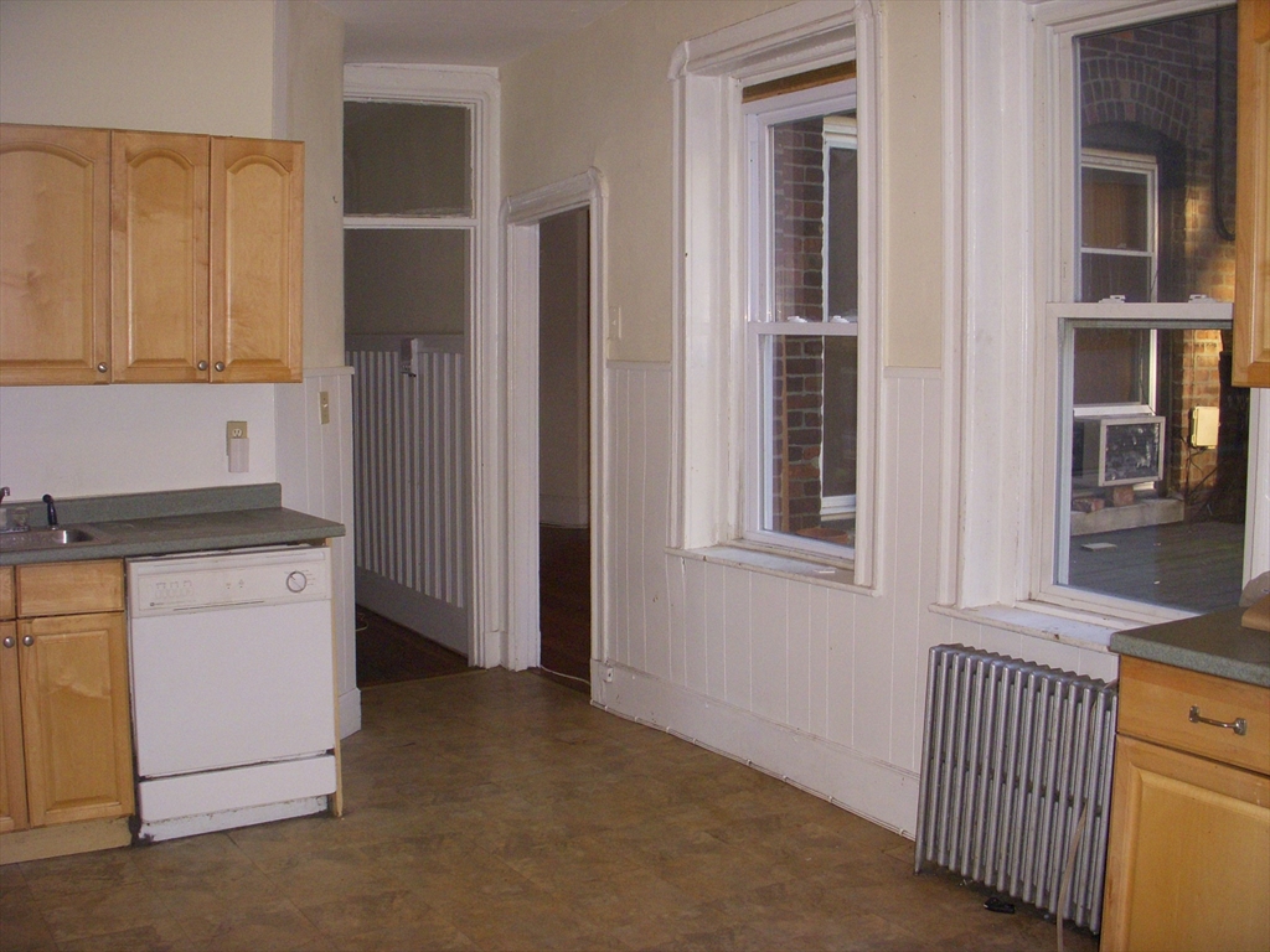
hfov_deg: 49.0
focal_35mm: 38
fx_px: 1394
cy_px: 476
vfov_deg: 37.7
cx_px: 635
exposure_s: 1/100
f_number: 3.3
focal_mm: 6.3
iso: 320
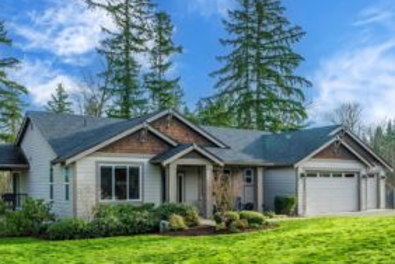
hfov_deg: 55.7
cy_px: 173
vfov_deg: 38.5
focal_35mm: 34
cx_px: 183
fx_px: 373
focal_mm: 24
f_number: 6.7
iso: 100
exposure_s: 1/90
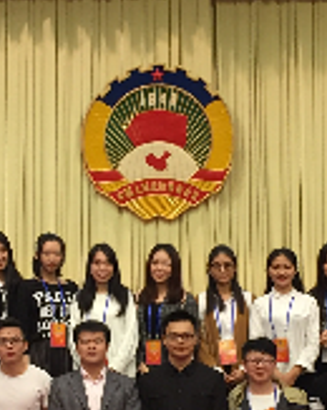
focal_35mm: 106
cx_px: 78
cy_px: 240
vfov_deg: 18.1
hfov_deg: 14.4
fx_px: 1285
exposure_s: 1/33
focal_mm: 4.15
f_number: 2.2
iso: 100
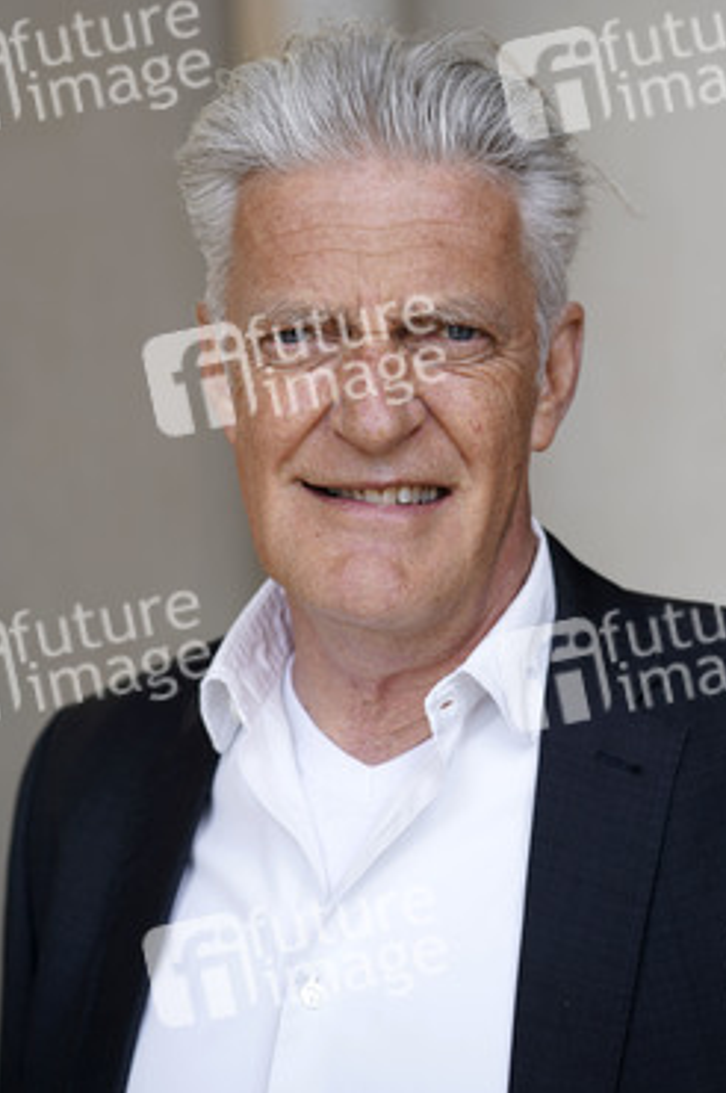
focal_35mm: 92
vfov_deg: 22.2
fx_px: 2788
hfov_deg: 14.8
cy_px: 514
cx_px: 381
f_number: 4
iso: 100
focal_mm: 85
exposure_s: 1/400
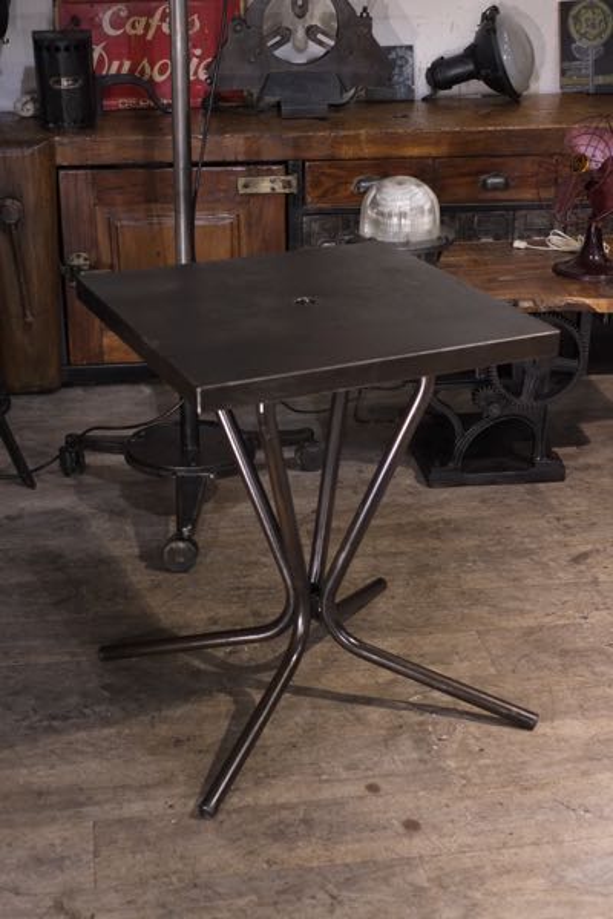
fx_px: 1354
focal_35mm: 53
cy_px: 460
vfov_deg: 37.5
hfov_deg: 25.5
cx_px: 306
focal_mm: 35
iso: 2500
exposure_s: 1/125
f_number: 3.6
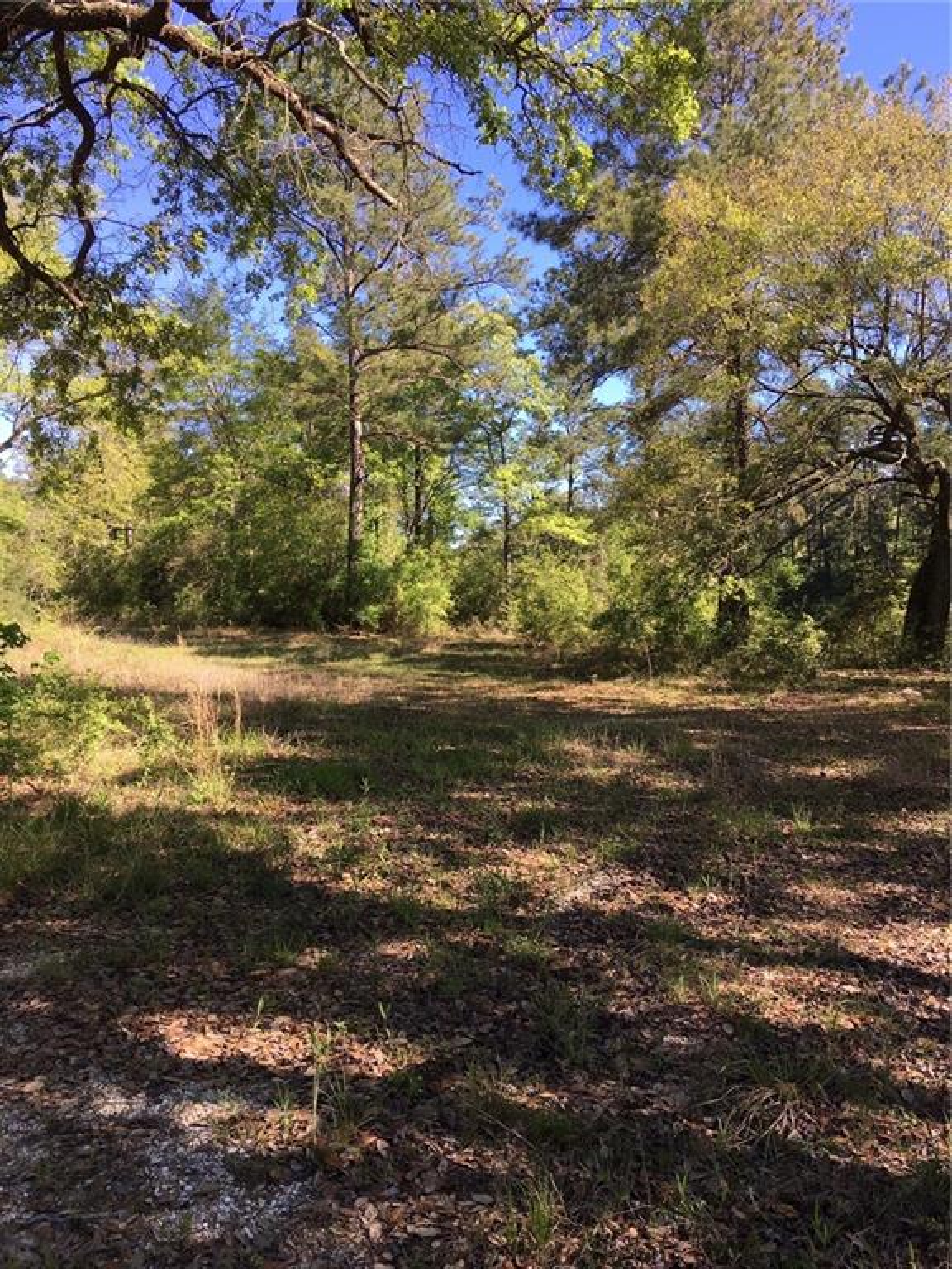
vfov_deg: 61.7
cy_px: 634
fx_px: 1063
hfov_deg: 48.2
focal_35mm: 29
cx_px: 476
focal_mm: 4.15
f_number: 2.2
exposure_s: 1/377
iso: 25
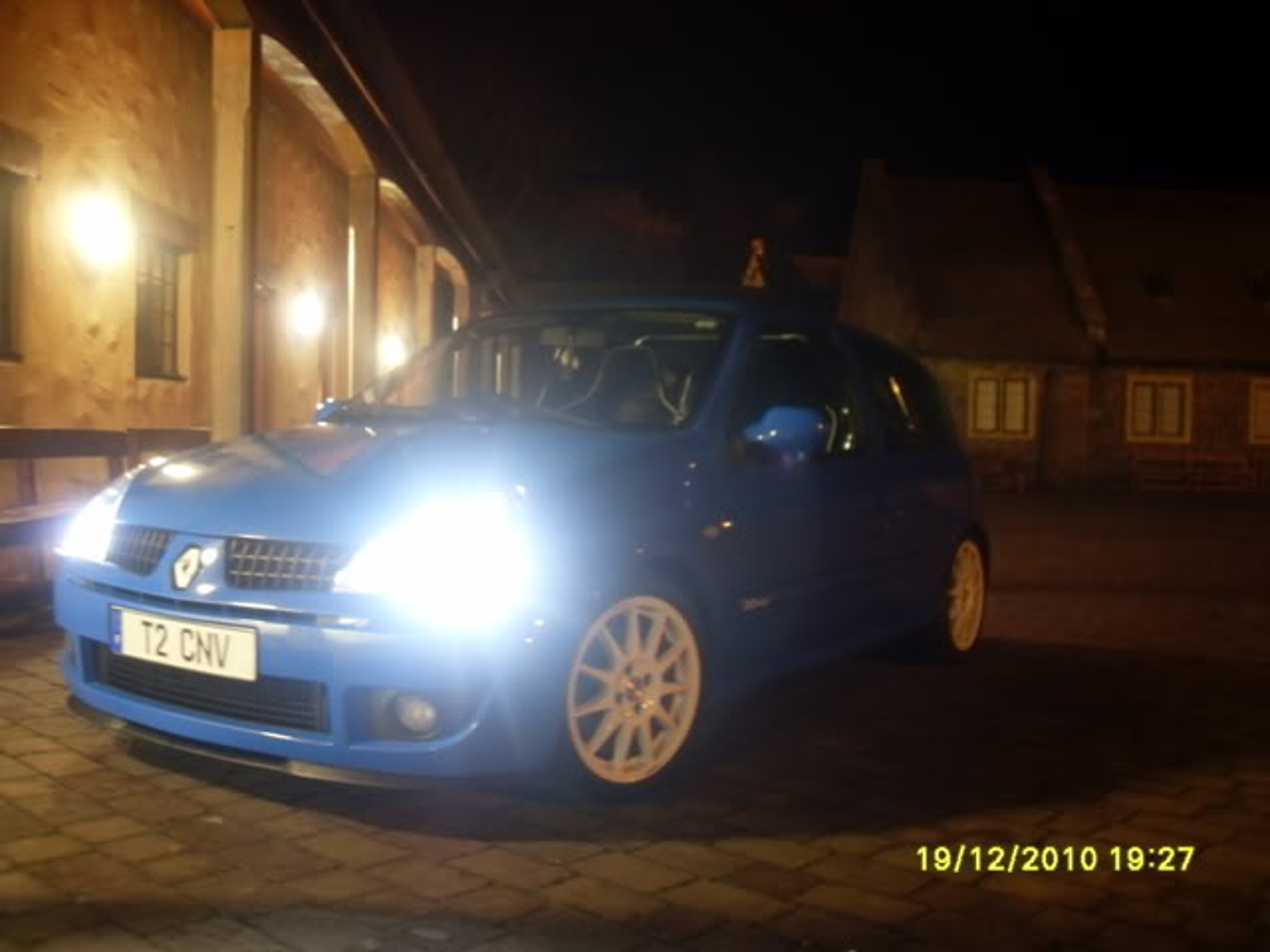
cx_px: 635
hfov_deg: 54.0
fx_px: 1247
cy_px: 476
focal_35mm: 34
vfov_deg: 41.8
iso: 200
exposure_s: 1
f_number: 2.8
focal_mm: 6.3
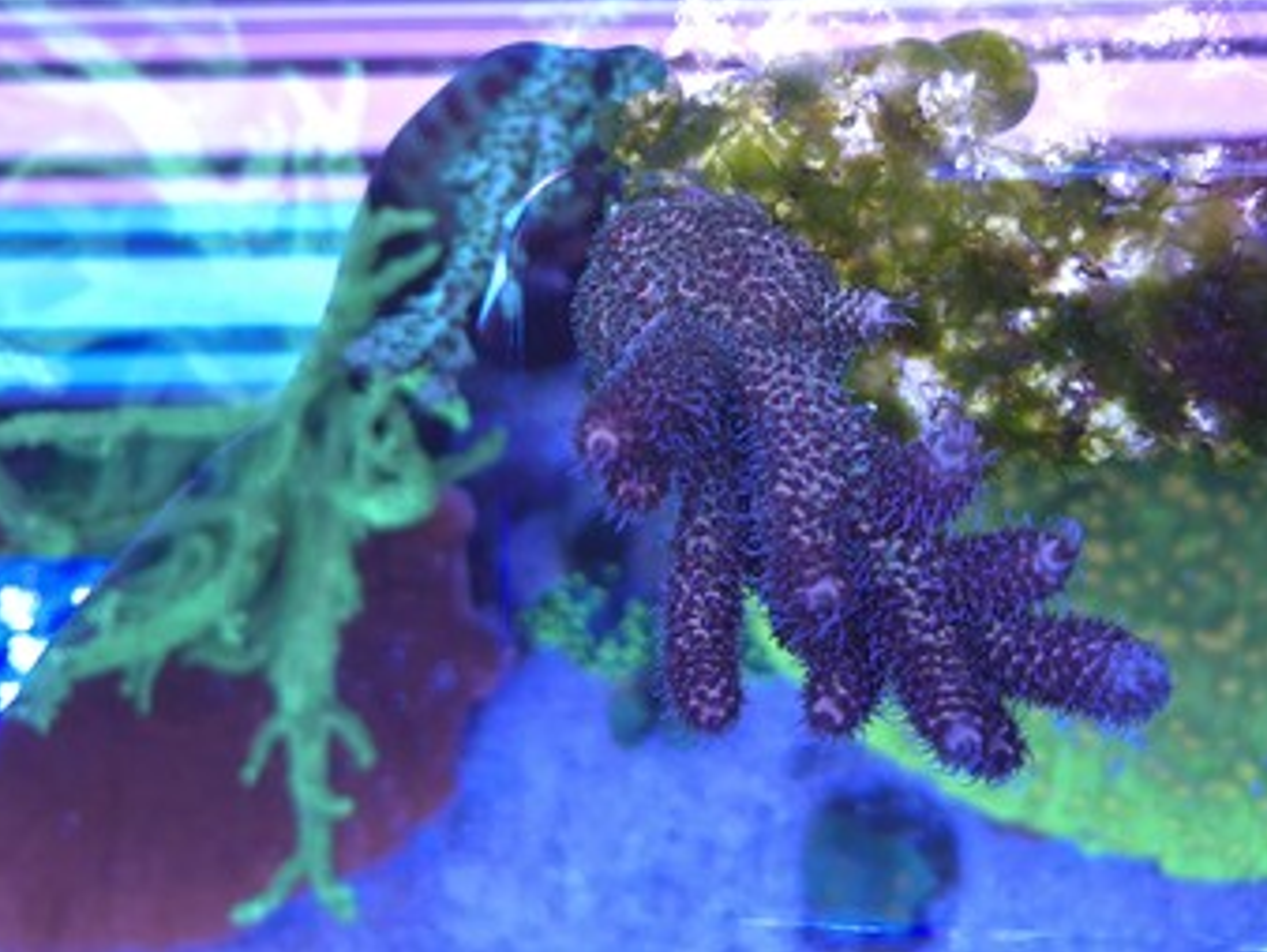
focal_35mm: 34
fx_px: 1245
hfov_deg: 53.6
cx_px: 742
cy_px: 253
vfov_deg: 40.8
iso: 80
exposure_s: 1/50
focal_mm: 5.4
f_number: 1.8
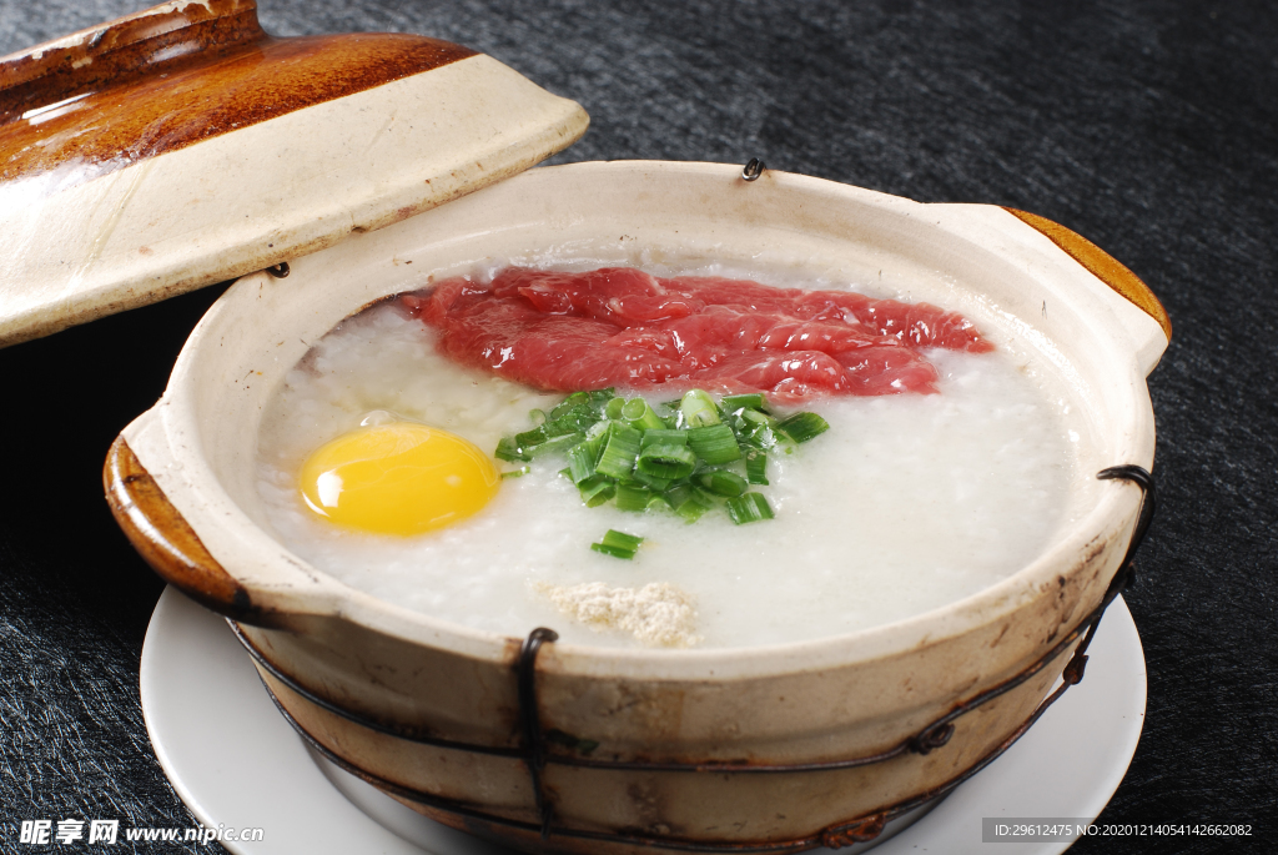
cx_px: 639
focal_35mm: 75
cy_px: 428
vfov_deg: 18.2
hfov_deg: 27.0
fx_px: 2665
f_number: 13
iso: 100
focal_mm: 50
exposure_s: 1/160
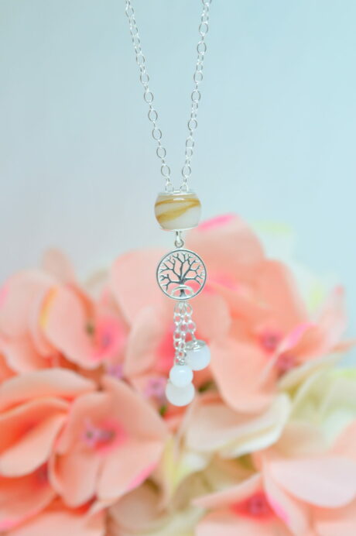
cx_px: 178
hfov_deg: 18.1
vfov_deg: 27.0
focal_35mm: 75
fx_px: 1115
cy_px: 268
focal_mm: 50
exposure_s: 1/125
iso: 360
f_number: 5.6
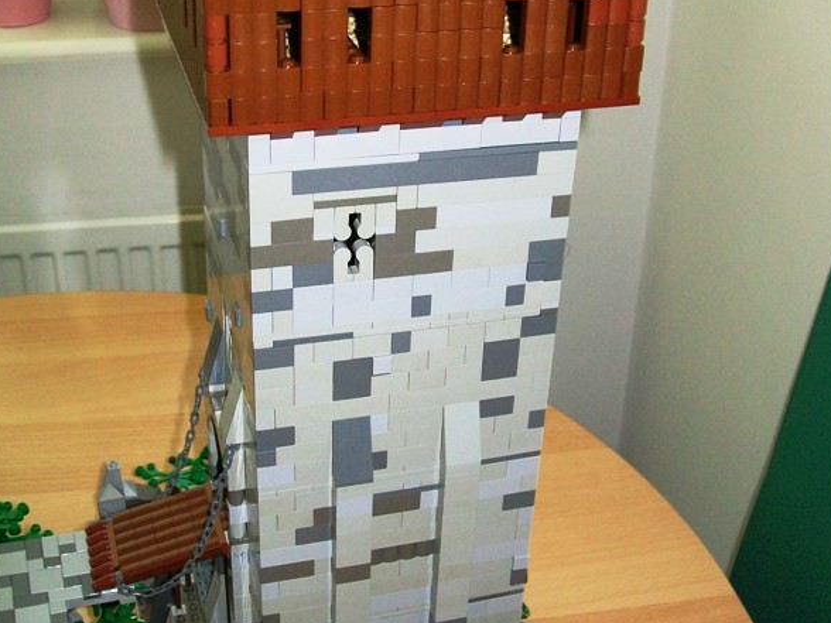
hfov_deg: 38.9
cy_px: 288
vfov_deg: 29.7
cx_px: 416
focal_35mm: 49
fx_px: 1176
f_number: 2.7
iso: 160
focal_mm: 6
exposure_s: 1/60
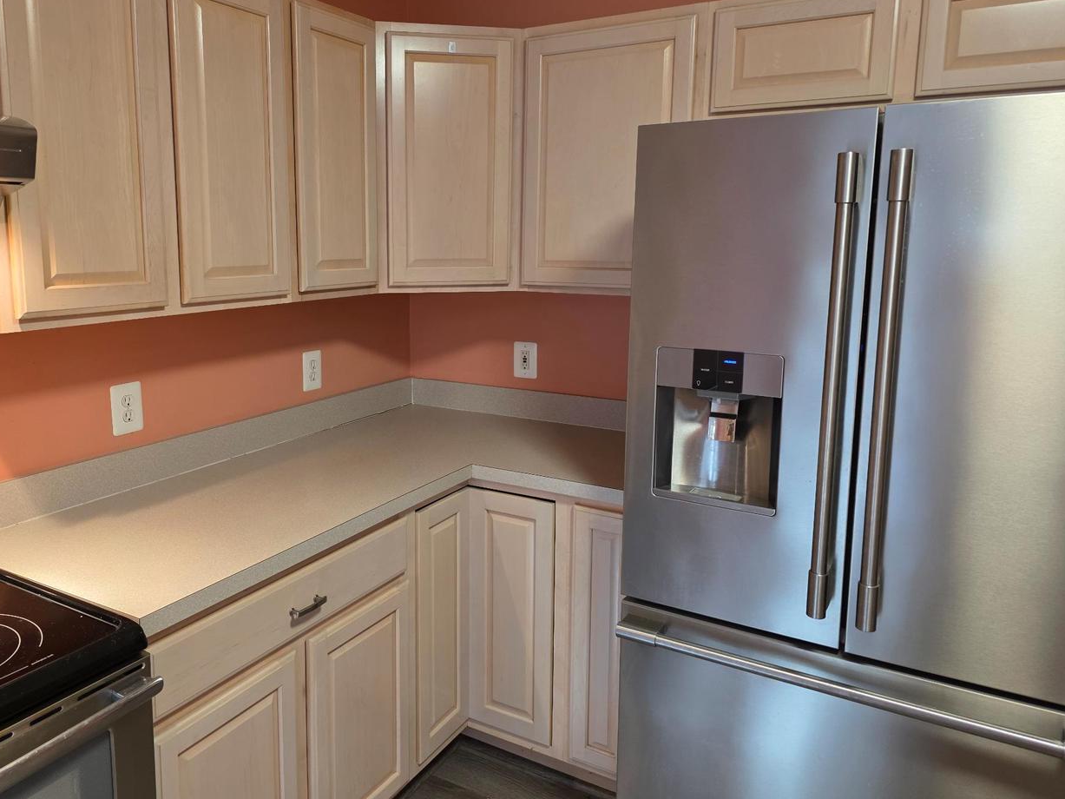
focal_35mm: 27
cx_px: 444
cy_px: 351
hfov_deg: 64.9
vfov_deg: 51.2
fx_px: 831
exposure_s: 1/120
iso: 320
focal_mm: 6.3
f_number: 1.7
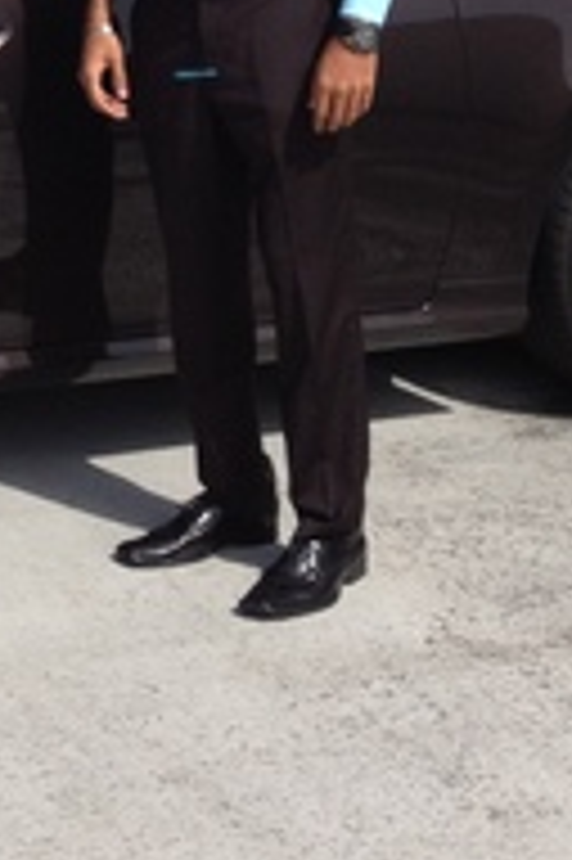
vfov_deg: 16.9
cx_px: -214
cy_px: -54
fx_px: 2817
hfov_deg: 11.2
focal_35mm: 118
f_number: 2.4
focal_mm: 4.28
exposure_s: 1/1972
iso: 64
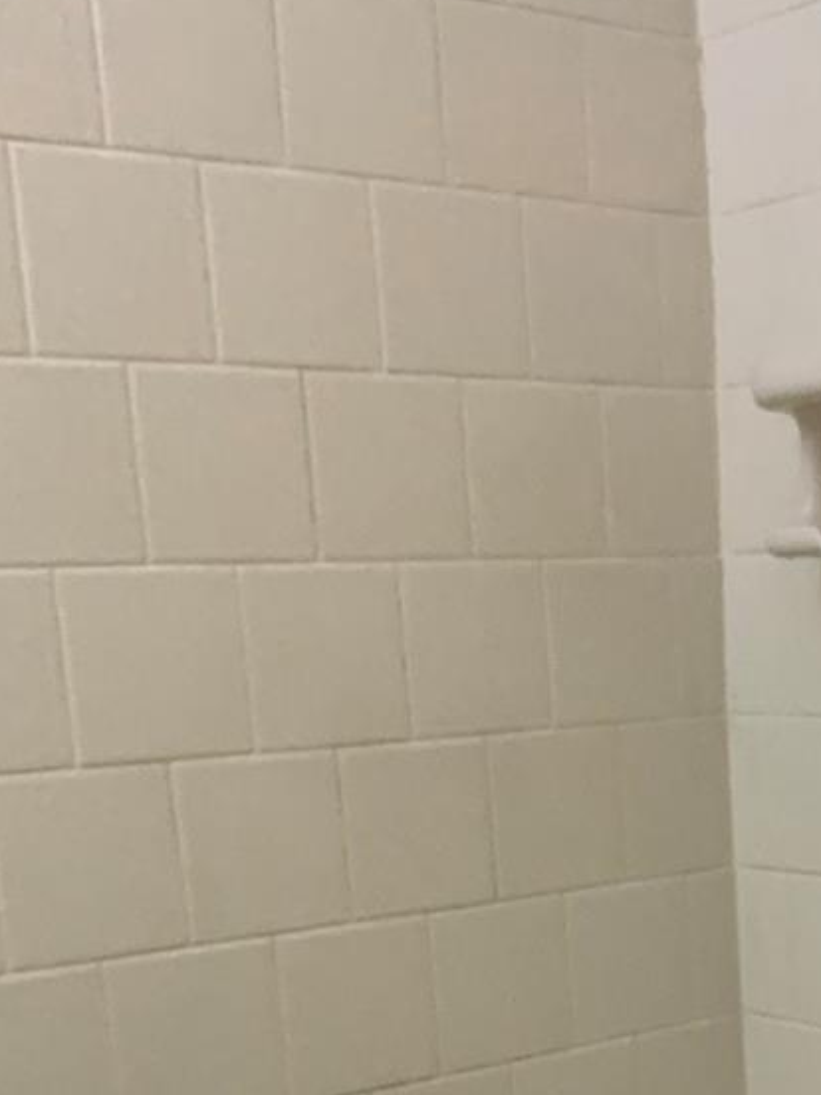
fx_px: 1992
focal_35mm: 63
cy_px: 1065
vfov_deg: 29.0
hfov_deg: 22.8
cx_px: 726
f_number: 1.8
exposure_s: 1/60
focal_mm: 3
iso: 200
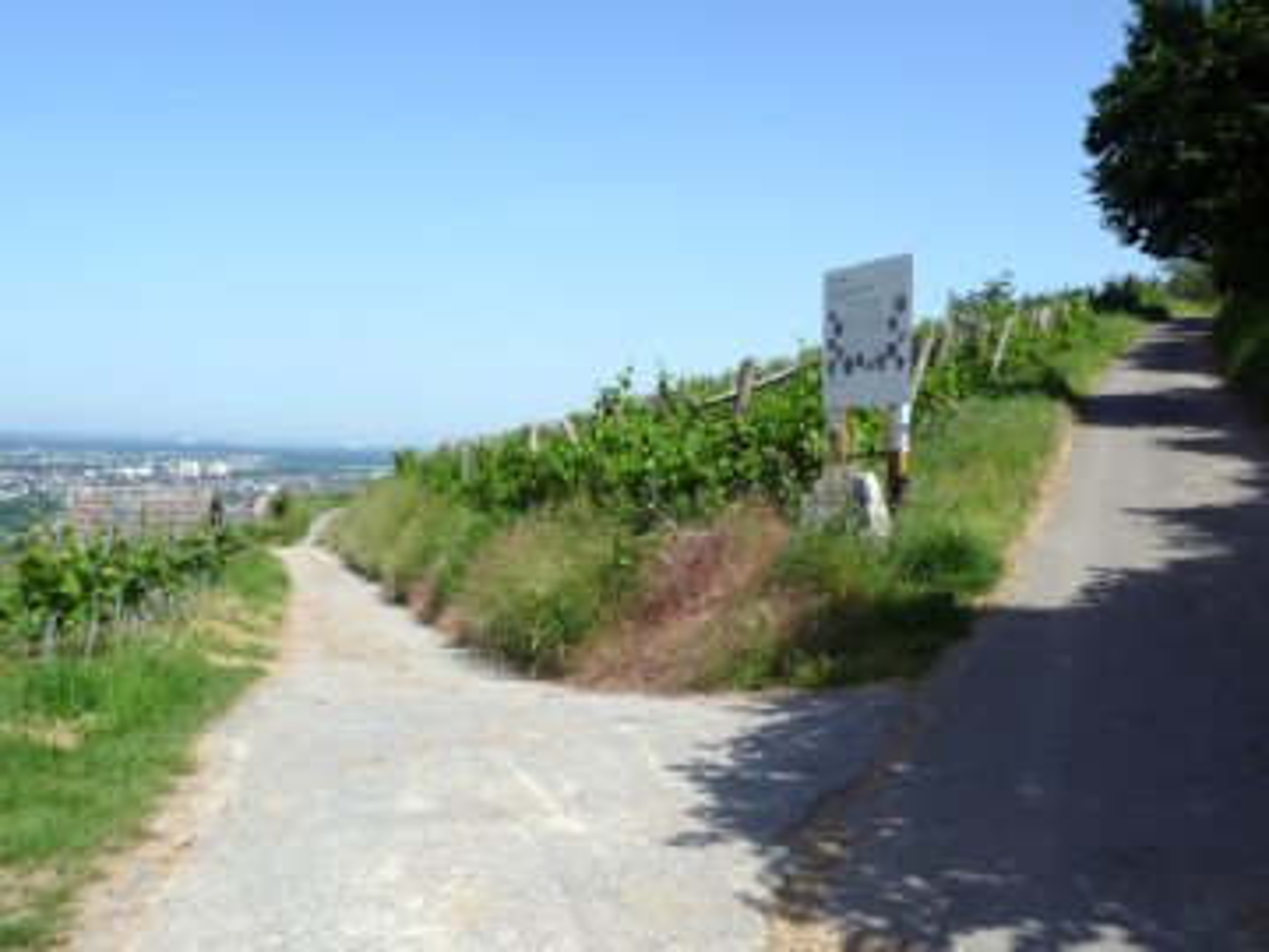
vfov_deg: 44.2
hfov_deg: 56.8
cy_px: 476
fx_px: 1173
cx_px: 634
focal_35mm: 32
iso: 100
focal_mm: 5.3
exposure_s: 1/1000
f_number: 3.5
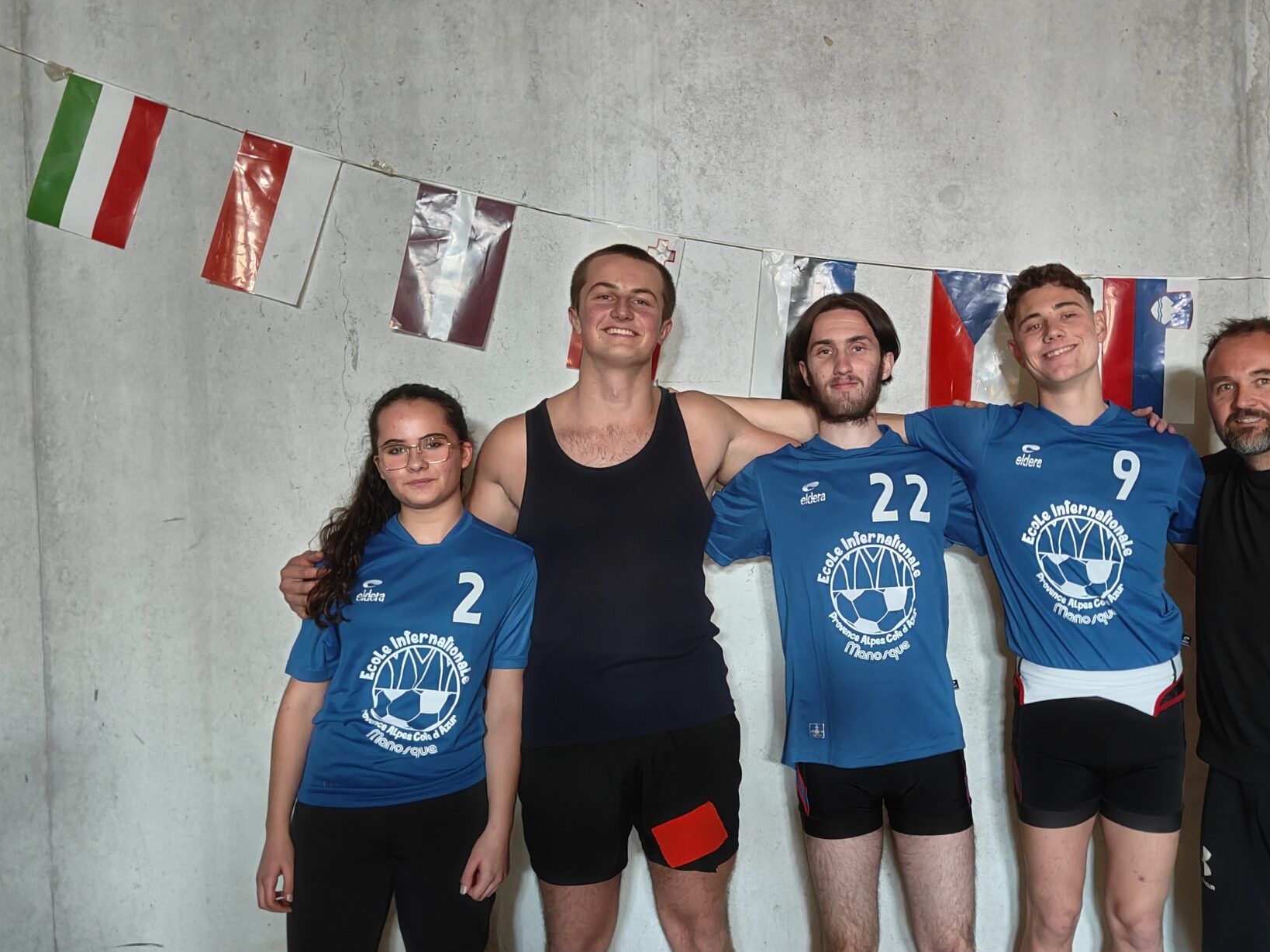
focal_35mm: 50
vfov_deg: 29.1
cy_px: 517
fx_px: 1835
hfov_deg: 37.9
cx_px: 795
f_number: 1.8
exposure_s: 1/20
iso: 4428
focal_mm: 5.59
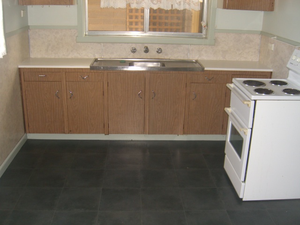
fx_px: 329
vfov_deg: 37.7
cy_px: 112
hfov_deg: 49.0
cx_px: 150
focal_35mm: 38
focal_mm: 7.9
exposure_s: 1/60
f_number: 2.8
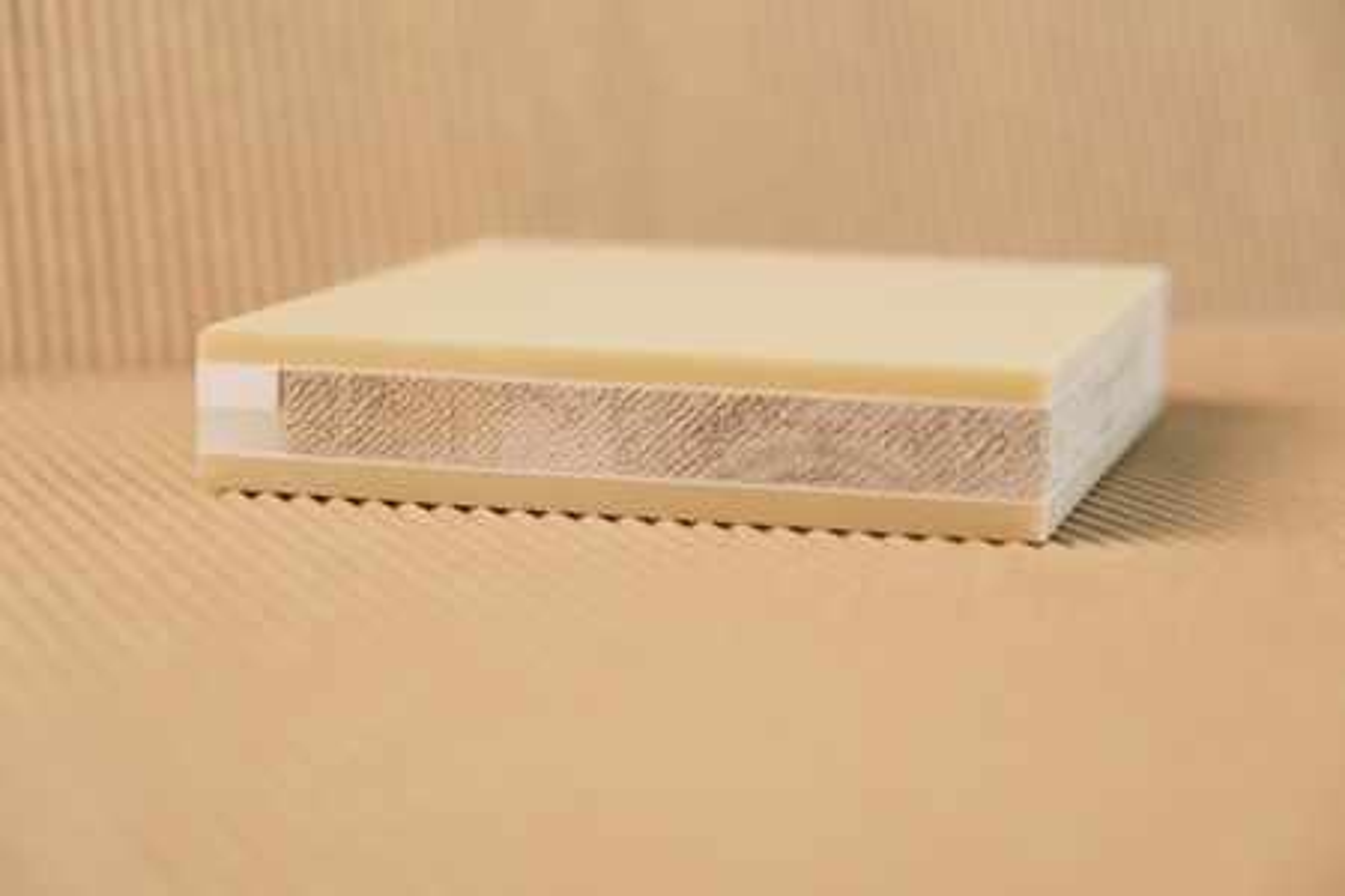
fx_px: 3101
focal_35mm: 83
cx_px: 672
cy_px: 448
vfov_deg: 16.5
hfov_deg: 24.5
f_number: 4.5
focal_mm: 55
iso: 400
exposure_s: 1/125
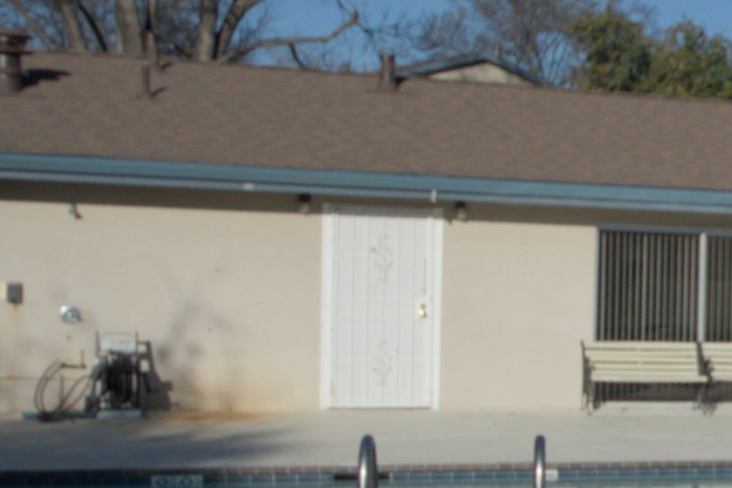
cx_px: 1110
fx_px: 1890
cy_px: 343
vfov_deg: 14.7
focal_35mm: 93
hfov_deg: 19.1
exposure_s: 1/500
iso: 100
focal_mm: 16
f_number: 11
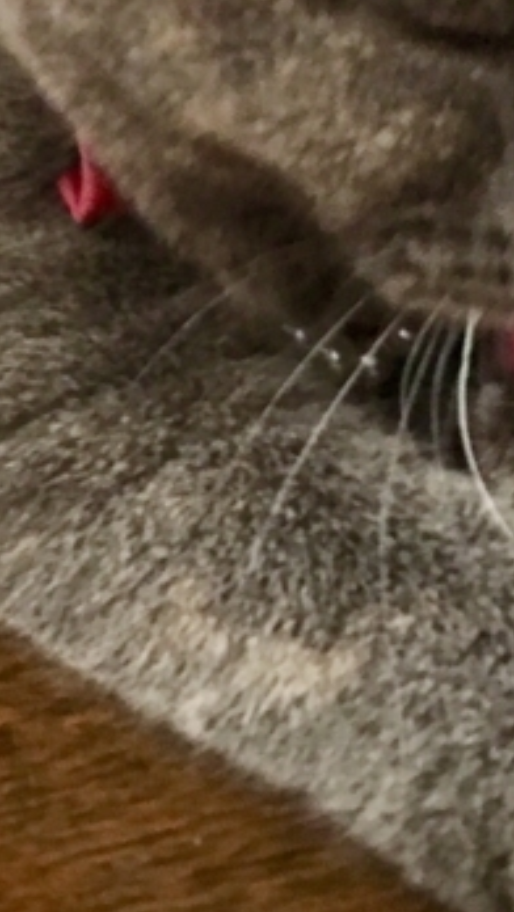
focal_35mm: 93
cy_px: 26
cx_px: -205
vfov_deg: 22.2
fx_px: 2251
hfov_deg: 12.5
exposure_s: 1/15
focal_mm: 4.15
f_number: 2.2
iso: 200
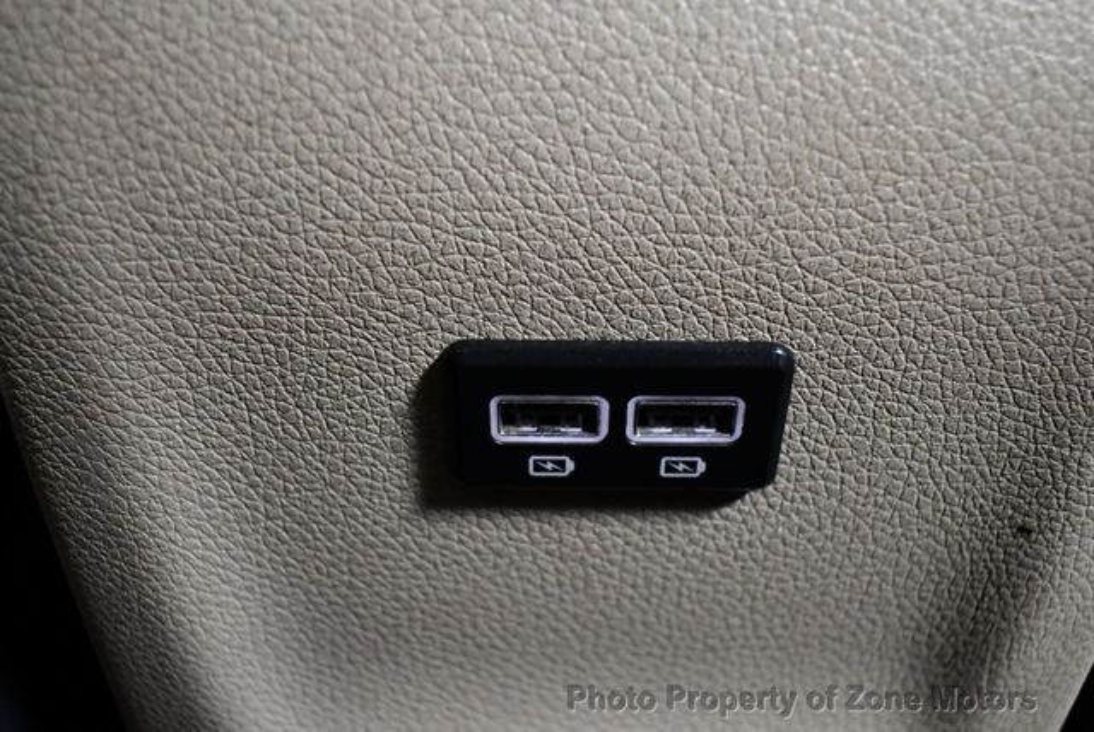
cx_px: 547
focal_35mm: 36
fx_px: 1095
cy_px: 366
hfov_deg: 53.1
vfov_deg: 36.9
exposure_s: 1/60
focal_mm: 18
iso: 4000
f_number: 3.5
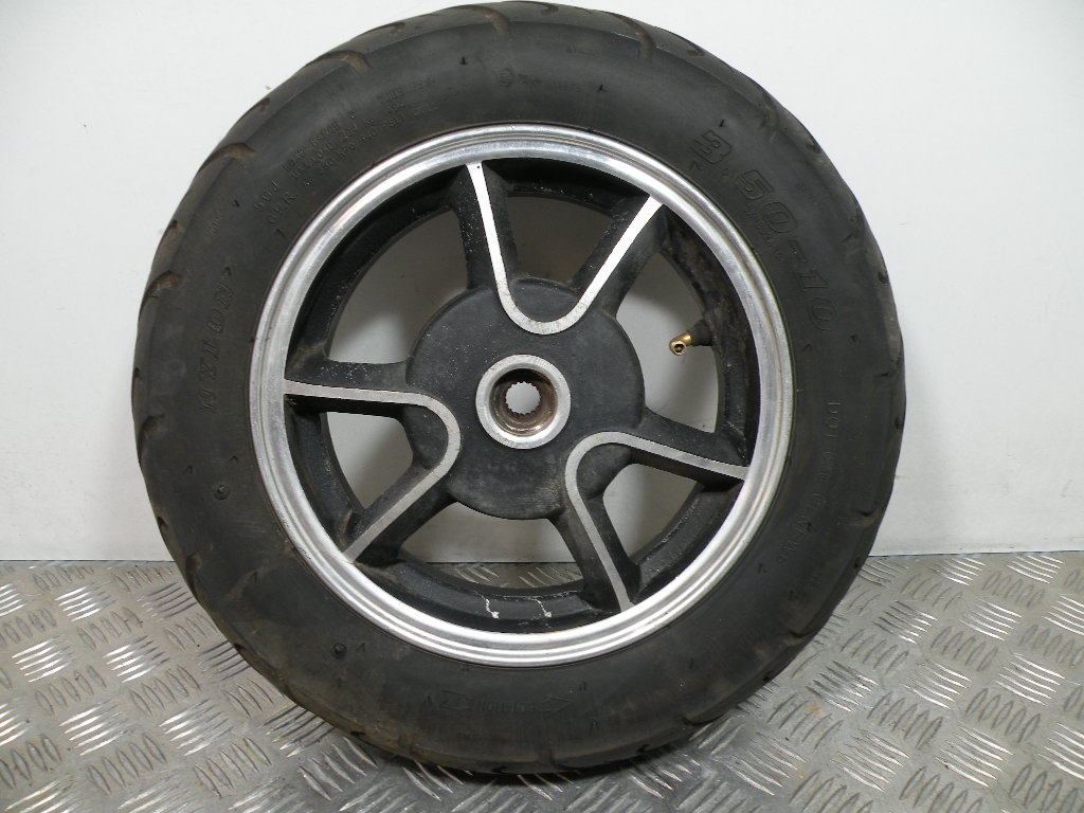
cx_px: 542
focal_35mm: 27
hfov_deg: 65.3
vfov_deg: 51.4
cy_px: 406
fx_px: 846
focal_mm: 4.7
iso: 64
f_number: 2.8
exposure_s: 1/67
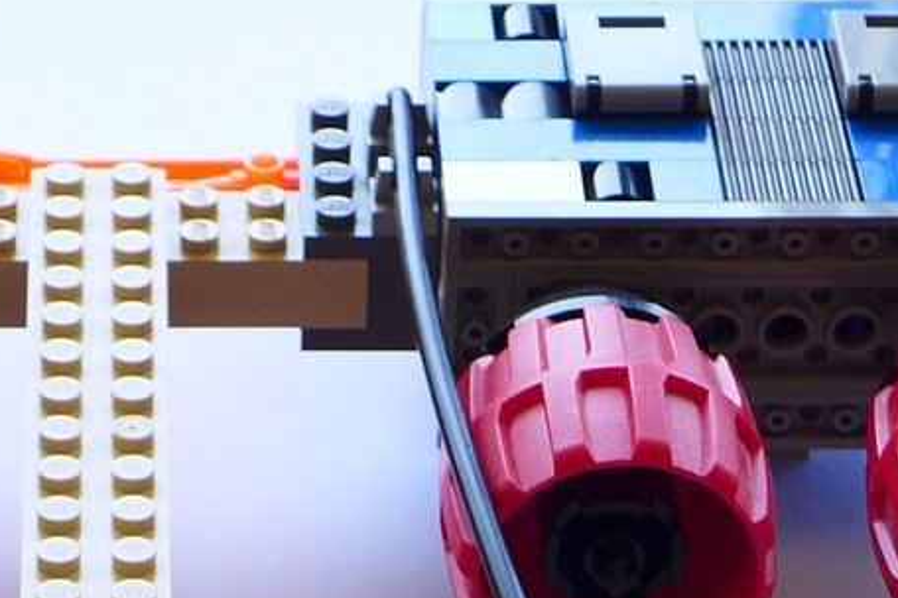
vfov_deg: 6.5
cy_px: 944
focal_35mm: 207
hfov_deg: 9.9
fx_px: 5163
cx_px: 95
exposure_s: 1/25
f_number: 4
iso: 80
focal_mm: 9.8
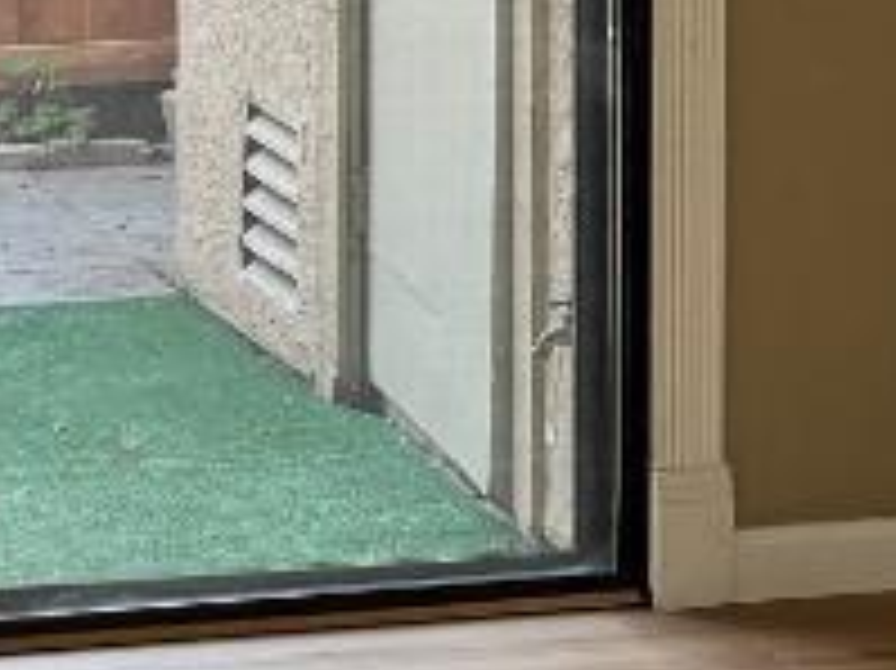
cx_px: 369
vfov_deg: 8.1
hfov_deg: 10.9
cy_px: -74
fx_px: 4682
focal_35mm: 181
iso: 125
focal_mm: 6.76
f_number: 1.78
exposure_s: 1/120
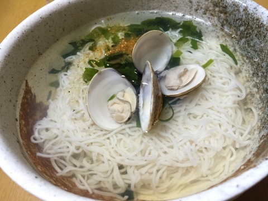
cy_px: 100
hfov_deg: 61.7
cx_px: 134
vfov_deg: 48.2
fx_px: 225
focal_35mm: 29
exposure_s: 1/30
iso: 160
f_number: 2.2
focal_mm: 4.15
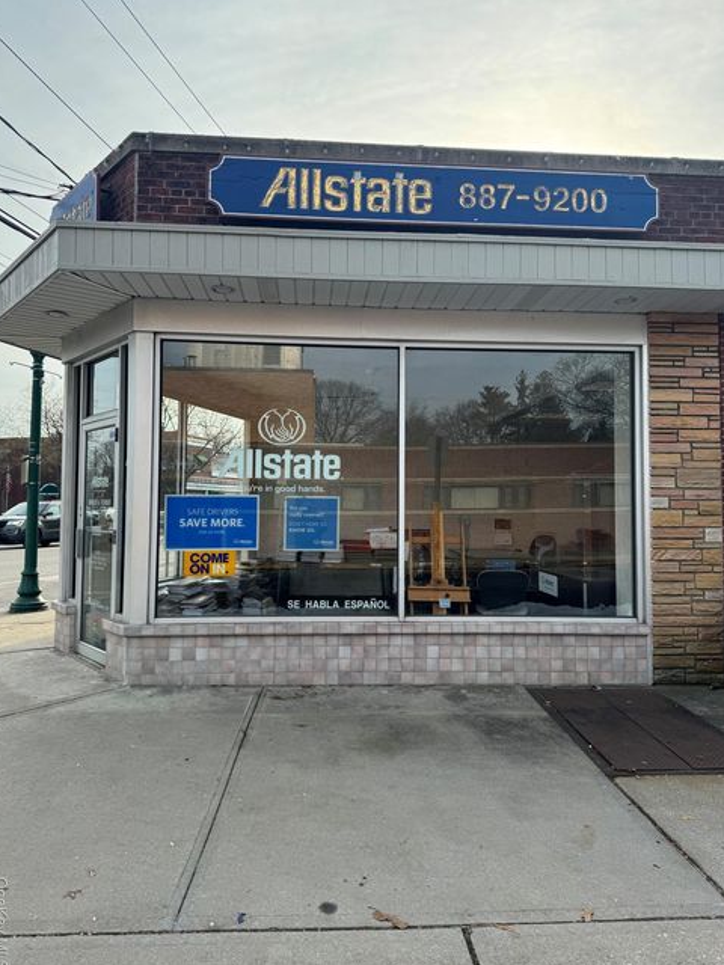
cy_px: 474
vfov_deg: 69.4
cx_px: 367
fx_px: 697
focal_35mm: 25
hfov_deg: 54.9
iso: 80
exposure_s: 1/1395
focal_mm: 6.76
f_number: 1.78
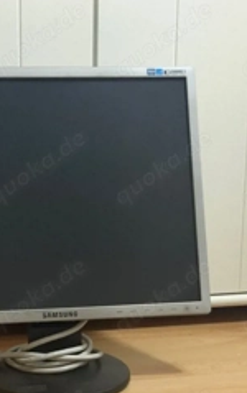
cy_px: 314
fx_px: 913
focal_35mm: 85
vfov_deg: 24.0
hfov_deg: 15.4
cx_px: 72
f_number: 1.78
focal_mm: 6.76
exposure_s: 1/30
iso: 640
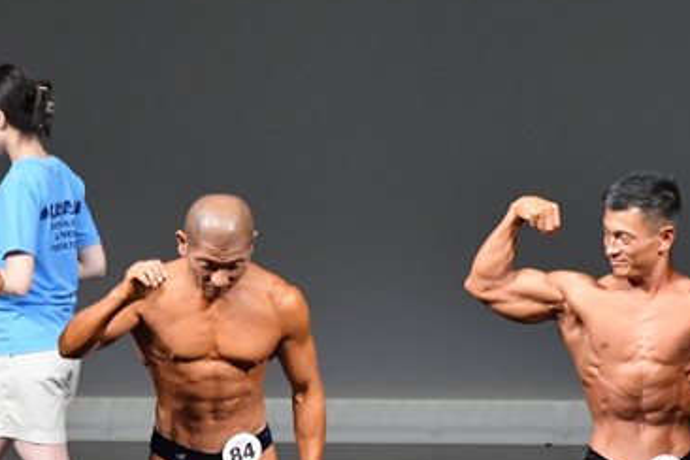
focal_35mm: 572
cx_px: 272
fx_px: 10962
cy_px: 400
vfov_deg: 2.4
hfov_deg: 3.6
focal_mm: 180
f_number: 5.6
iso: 5000
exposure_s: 1/400
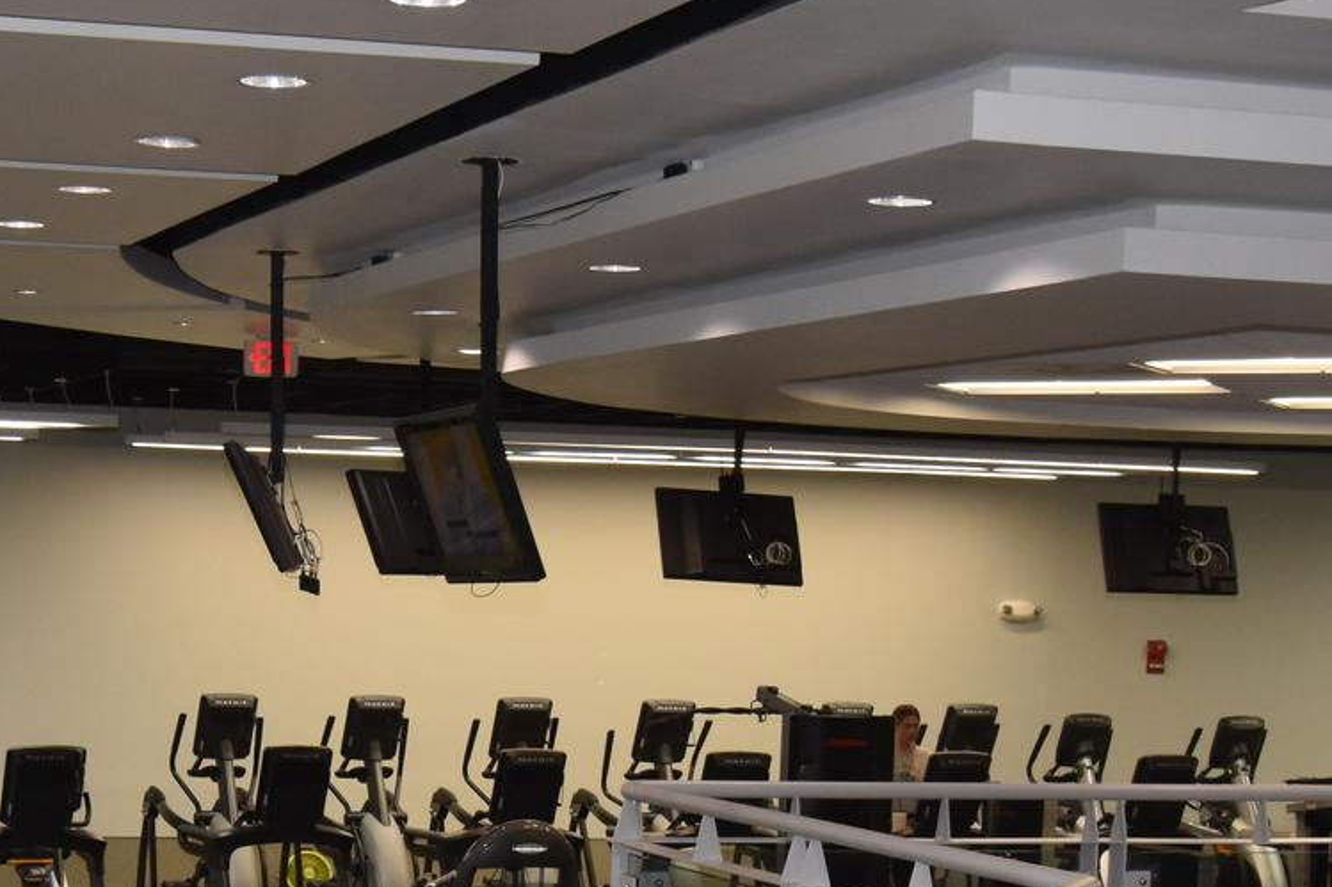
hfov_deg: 24.5
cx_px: 308
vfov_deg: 16.5
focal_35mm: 82
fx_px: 3033
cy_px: 774
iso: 800
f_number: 7.1
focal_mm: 20
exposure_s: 1/60
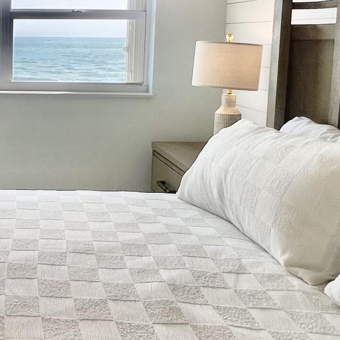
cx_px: -41
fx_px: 533
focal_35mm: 48
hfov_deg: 31.2
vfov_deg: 34.7
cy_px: 91
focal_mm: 1.57
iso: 32
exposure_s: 1/292
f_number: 1.8
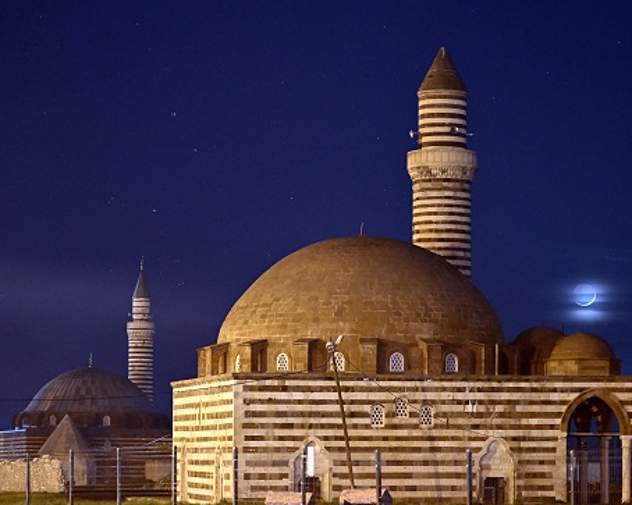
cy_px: 271
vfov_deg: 12.4
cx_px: 363
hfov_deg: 15.5
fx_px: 2319
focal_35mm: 124
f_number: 4.5
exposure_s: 2
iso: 6400
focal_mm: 100
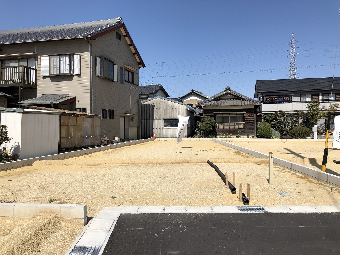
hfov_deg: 63.4
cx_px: 170
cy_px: 128
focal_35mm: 28
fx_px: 275
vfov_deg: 49.7
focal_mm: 4
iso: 20
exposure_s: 1/3436
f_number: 1.8
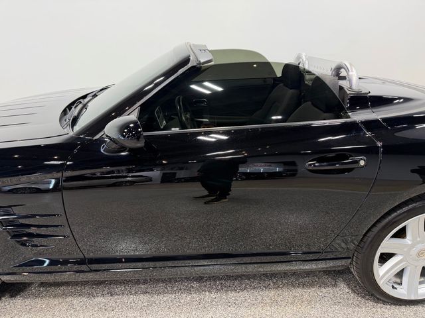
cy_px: 159
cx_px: 212
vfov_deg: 56.8
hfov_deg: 71.6
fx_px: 295
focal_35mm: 24
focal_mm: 6.76
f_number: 1.78
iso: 125
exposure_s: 1/120
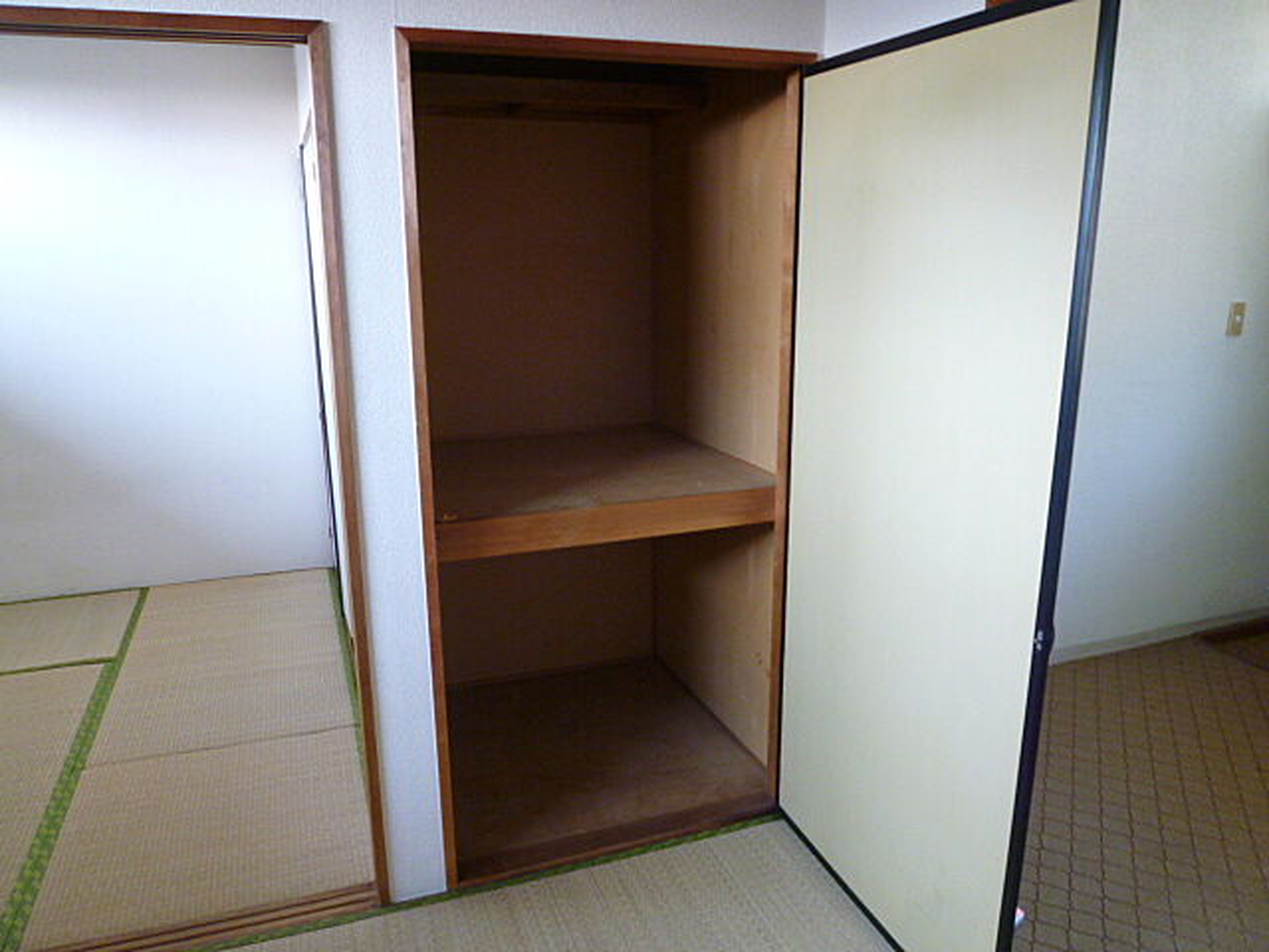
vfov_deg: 54.9
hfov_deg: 69.4
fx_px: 916
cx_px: 634
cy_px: 476
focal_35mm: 25
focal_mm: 4.5
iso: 320
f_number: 2.8
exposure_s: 1/30
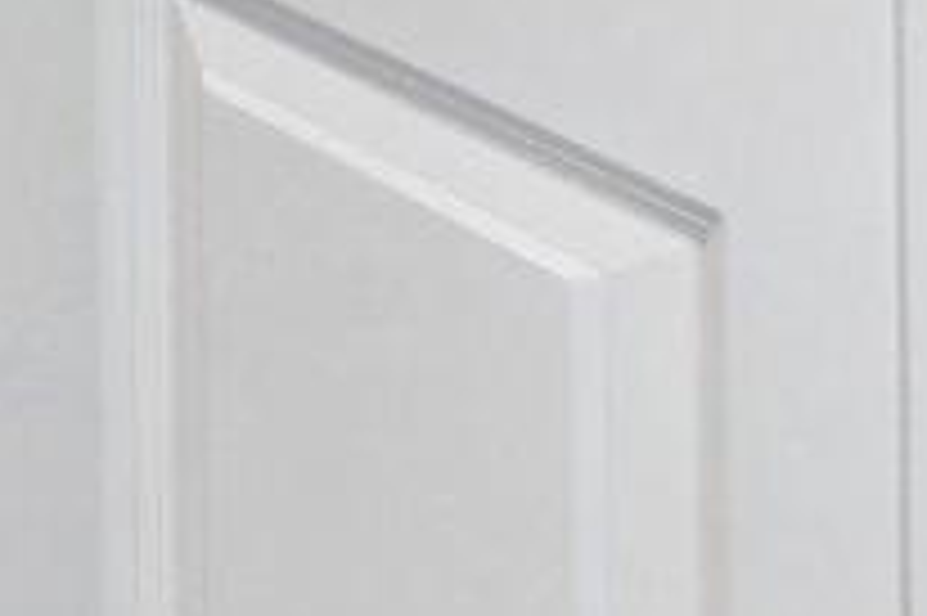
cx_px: -2174
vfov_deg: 10.6
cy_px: -1122
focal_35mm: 98
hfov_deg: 10.1
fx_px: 2521
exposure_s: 1/3
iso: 250
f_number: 9
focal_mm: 14
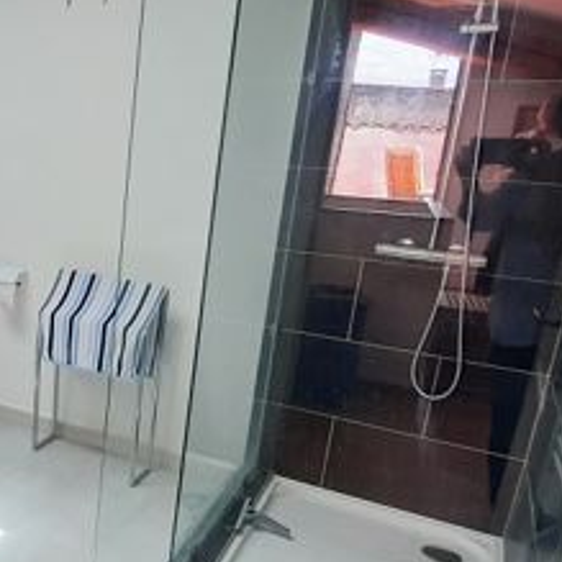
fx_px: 680
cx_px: -1
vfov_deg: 44.8
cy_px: 323
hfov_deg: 39.5
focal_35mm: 37
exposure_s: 1/50
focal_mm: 1.74
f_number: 2.2
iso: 125
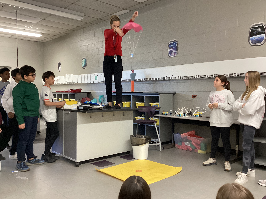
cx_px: 133
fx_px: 238
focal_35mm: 31
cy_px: 100
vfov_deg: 45.4
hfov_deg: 58.4
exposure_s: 1/60
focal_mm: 3.3
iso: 400
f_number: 2.4
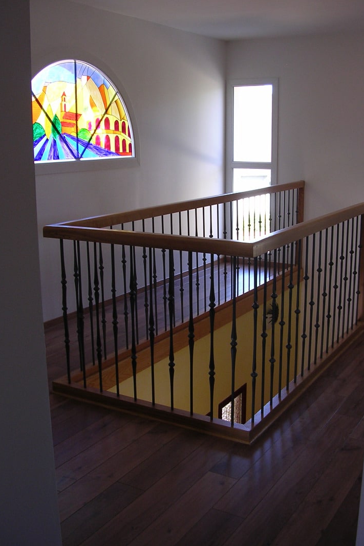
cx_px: 196
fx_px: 607
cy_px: 270
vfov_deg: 48.5
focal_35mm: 40
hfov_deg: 33.4
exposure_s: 1/50.3
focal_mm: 5.8
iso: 100
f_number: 2.8
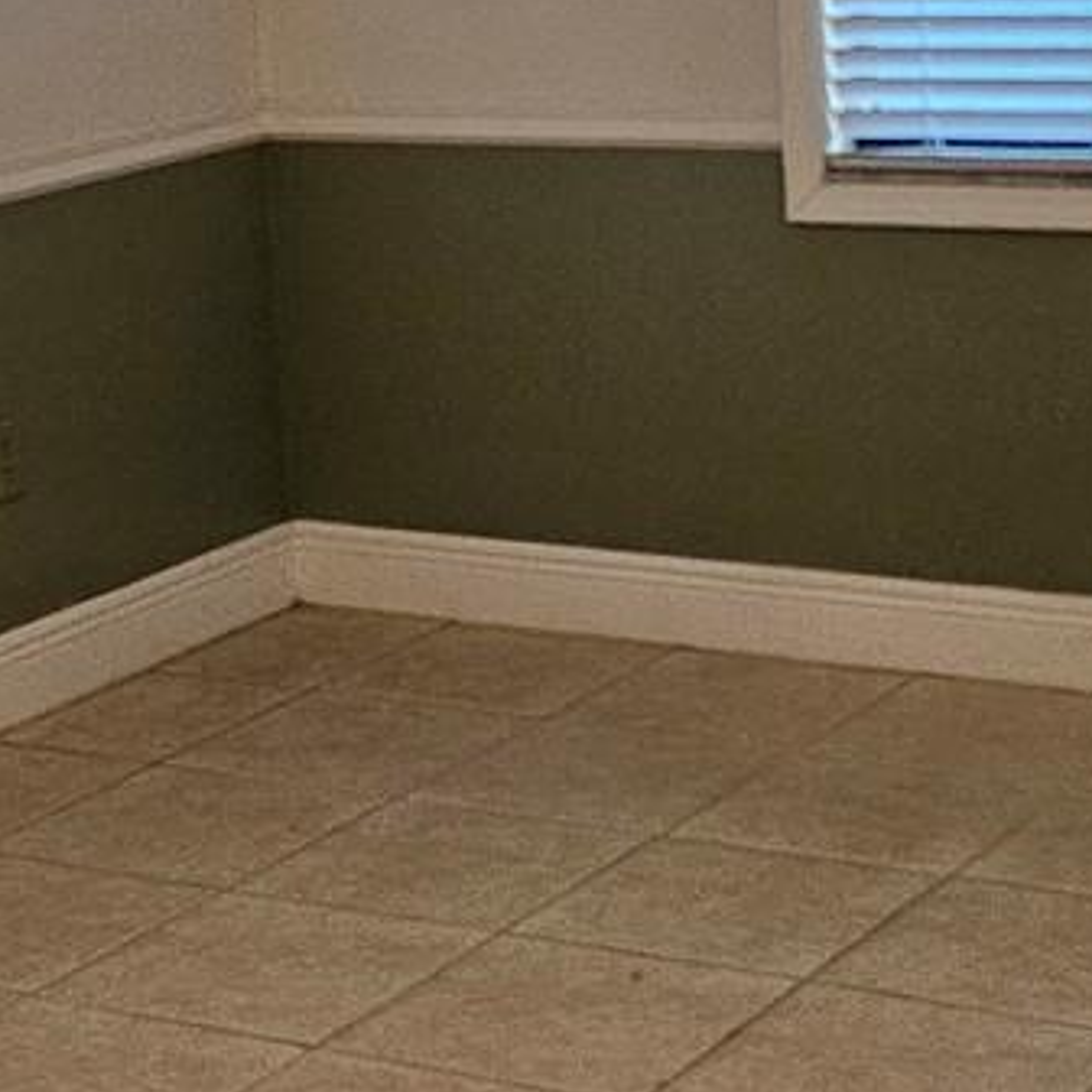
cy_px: 62
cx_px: 306
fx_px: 3605
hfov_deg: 17.2
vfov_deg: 16.9
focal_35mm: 101
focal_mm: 5
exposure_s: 1/120
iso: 500
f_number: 1.8
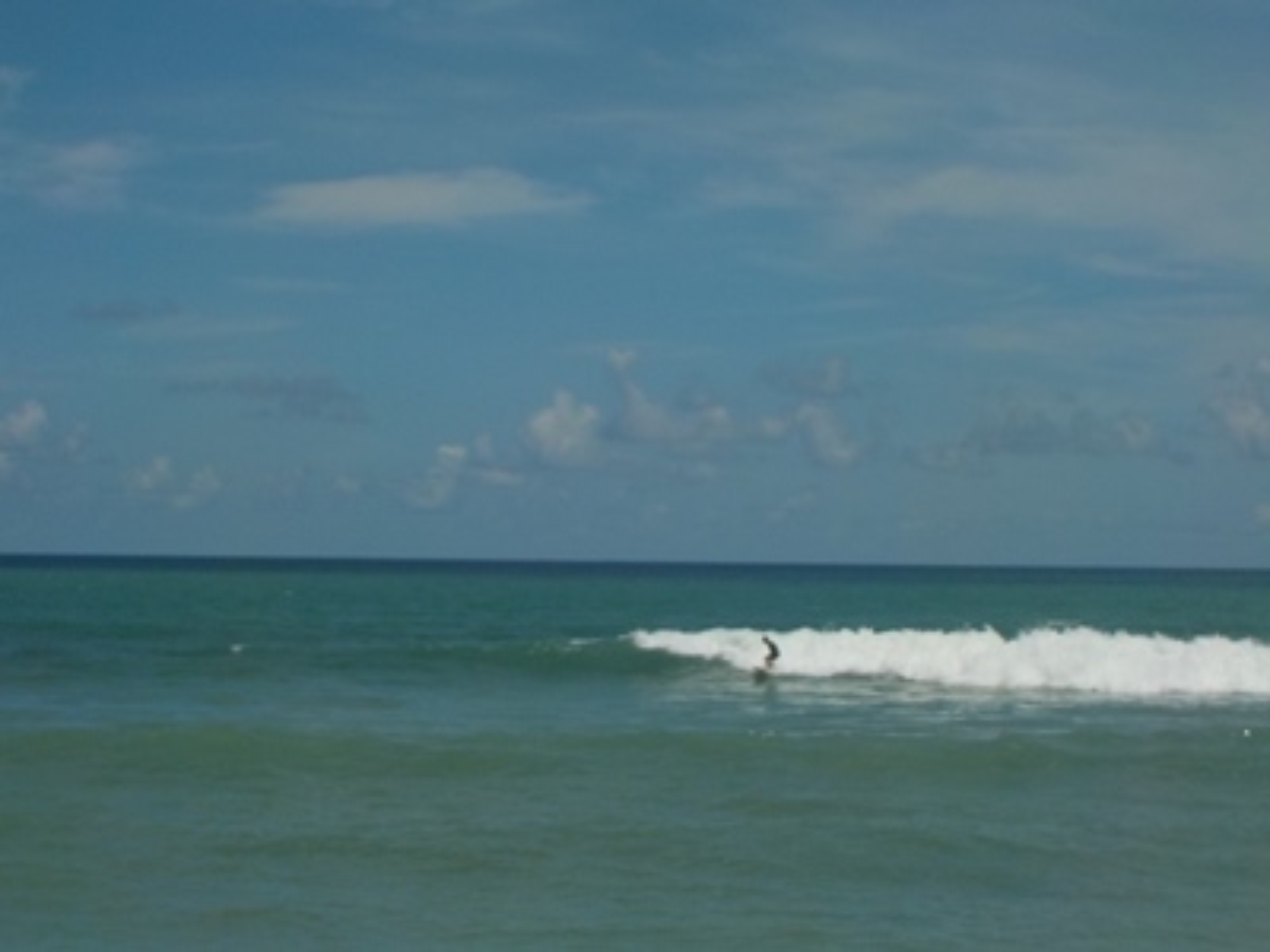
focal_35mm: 90
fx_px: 3302
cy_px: 476
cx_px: 635
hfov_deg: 21.8
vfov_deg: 16.4
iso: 125
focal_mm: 12.3
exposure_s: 1/400
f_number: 5.9
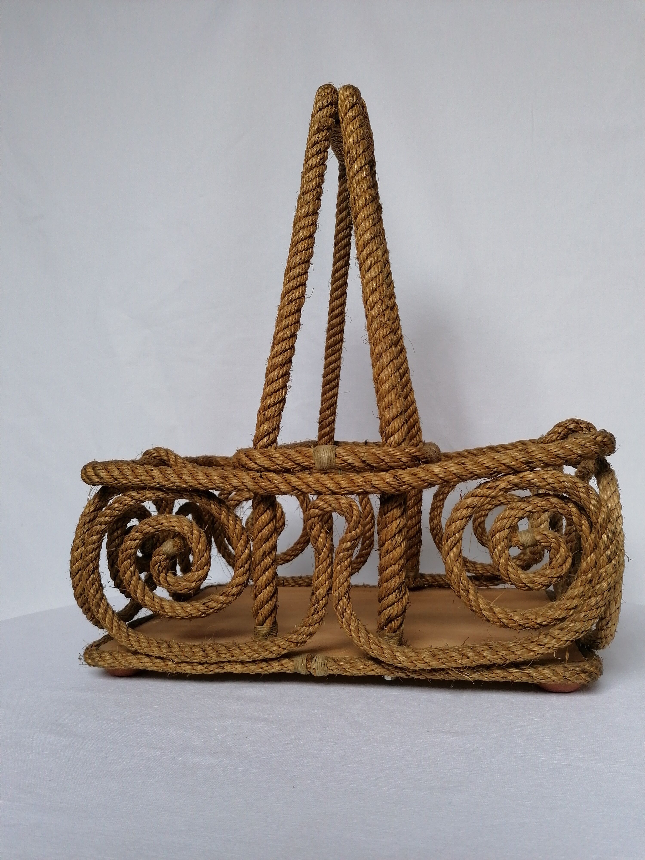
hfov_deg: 51.4
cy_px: 430
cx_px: 322
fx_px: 671
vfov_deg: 65.3
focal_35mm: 27
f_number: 1.8
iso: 100
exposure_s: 3
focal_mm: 4.75
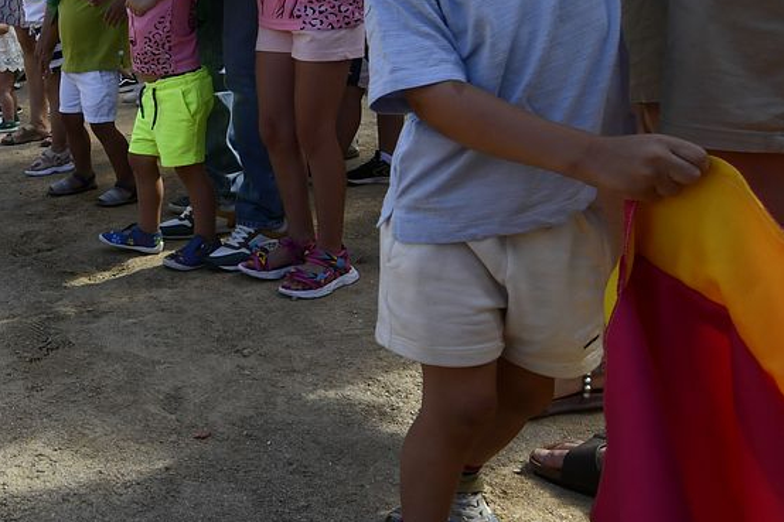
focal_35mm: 39
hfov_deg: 43.7
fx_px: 849
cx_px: 31
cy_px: 210
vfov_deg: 34.1
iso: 400
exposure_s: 1/400
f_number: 9
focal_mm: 12
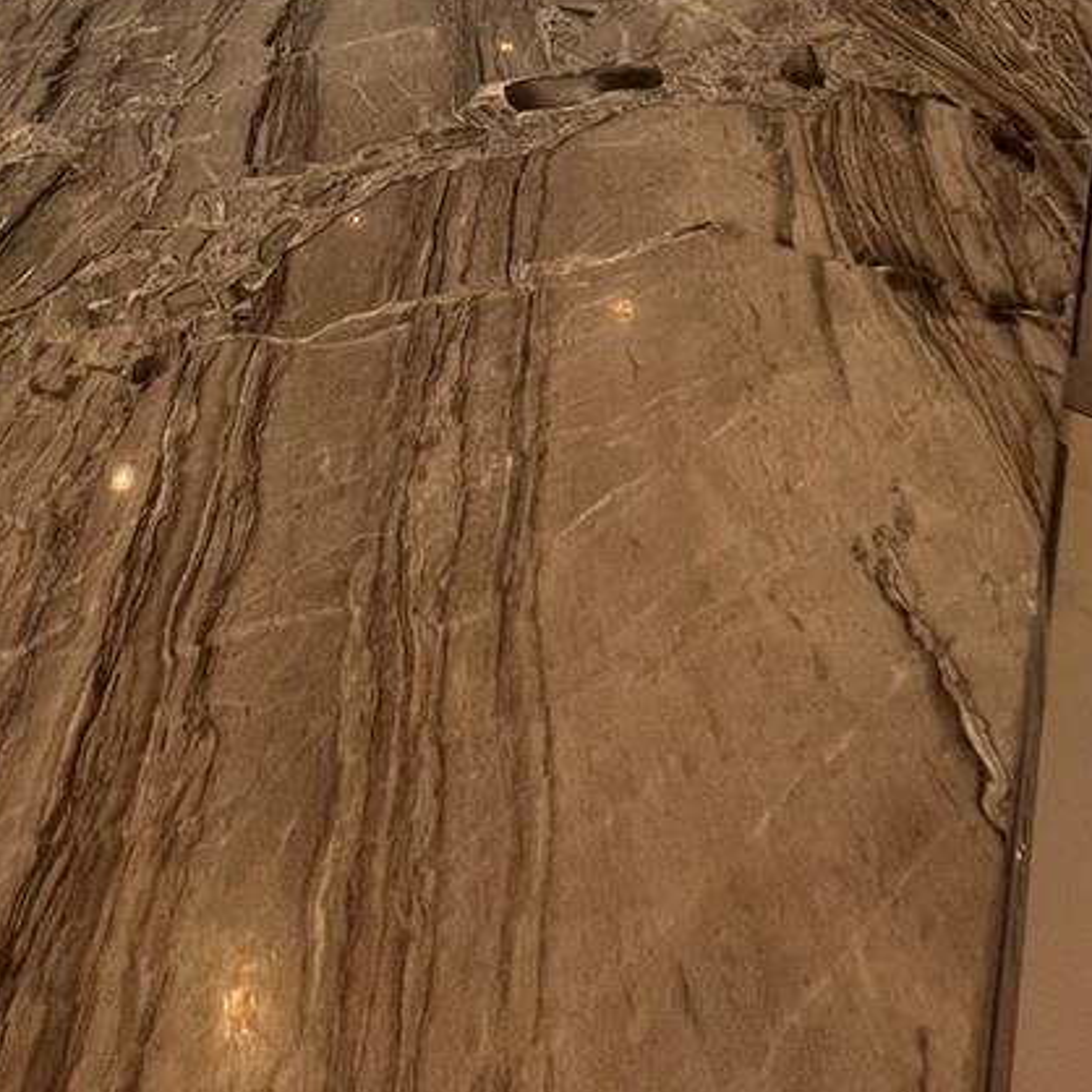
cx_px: 311
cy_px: -413
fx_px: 1178
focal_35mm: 33
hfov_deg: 48.3
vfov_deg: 32.6
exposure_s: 1/242
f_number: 1.8
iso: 32
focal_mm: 1.57
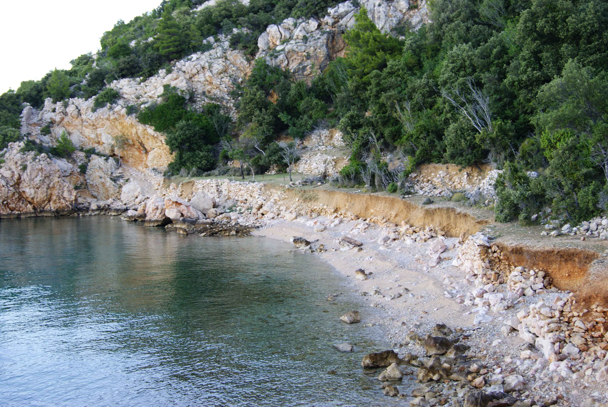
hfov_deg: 43.6
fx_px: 761
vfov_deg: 29.9
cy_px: 204
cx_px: 304
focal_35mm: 45
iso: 100
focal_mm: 30
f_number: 5.6
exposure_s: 1/60
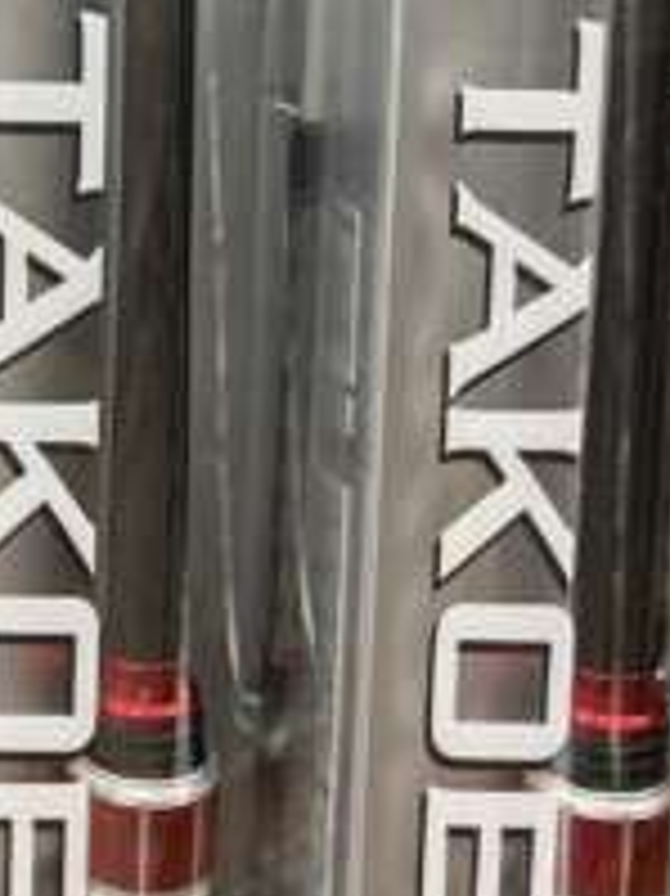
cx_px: -630
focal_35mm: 144
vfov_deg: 13.0
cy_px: -437
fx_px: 3720
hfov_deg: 9.7
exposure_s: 1/60
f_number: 1.8
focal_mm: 3.99
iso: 125
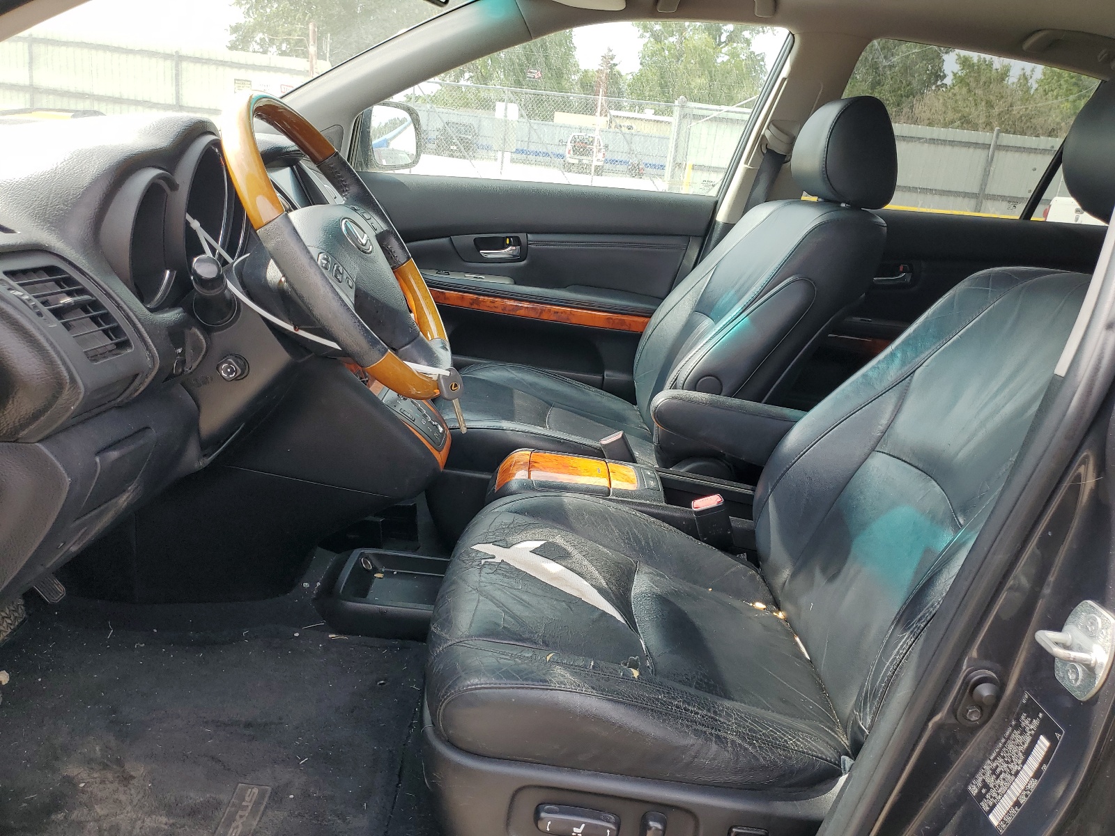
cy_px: 418
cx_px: 558
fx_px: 837
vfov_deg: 53.1
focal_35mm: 26
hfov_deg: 67.3
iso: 50
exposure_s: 1/556
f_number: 1.5
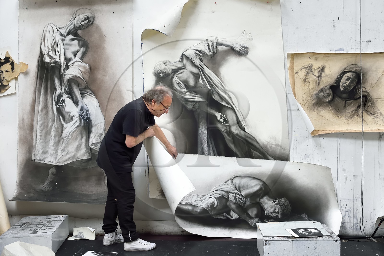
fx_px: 373
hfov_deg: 54.4
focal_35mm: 35
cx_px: 192
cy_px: 128
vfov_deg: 37.8
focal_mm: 35
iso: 1600
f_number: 5.6
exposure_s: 1/200
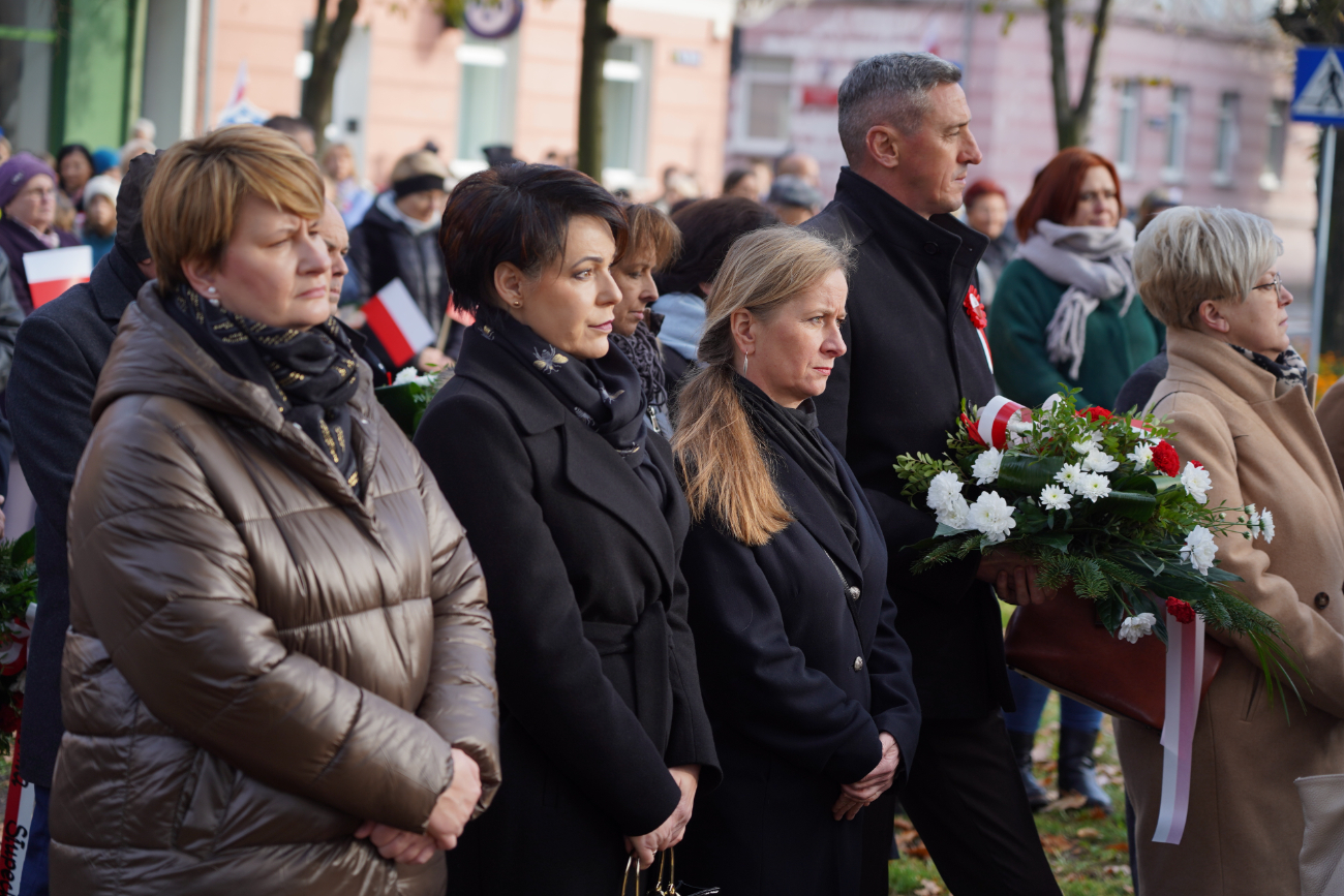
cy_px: 448
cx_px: 672
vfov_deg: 15.0
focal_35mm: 91
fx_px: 3397
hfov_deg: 22.4
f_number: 4
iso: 100
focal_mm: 91
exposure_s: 1/200
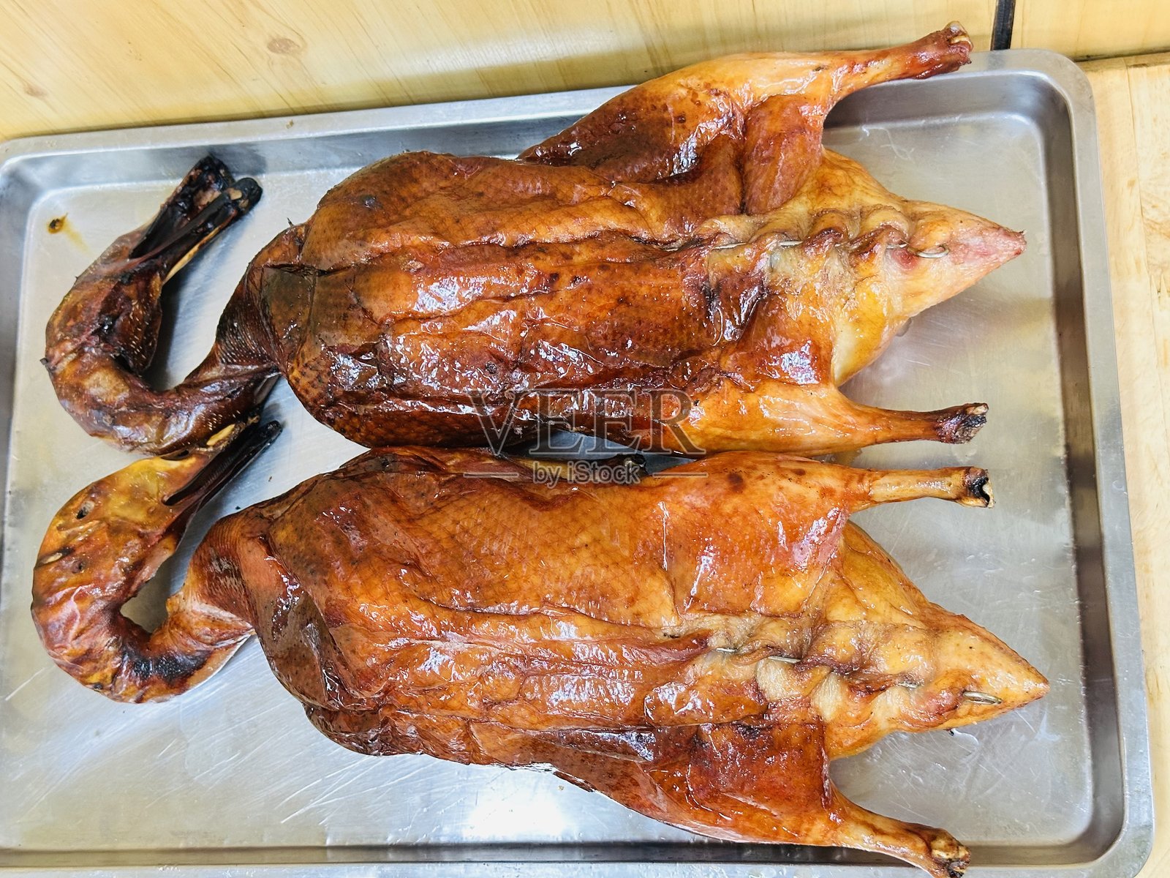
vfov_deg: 30.3
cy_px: 439
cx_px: 585
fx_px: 1622
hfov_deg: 39.7
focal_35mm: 48
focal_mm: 6.86
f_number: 1.78
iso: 250
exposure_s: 1/40
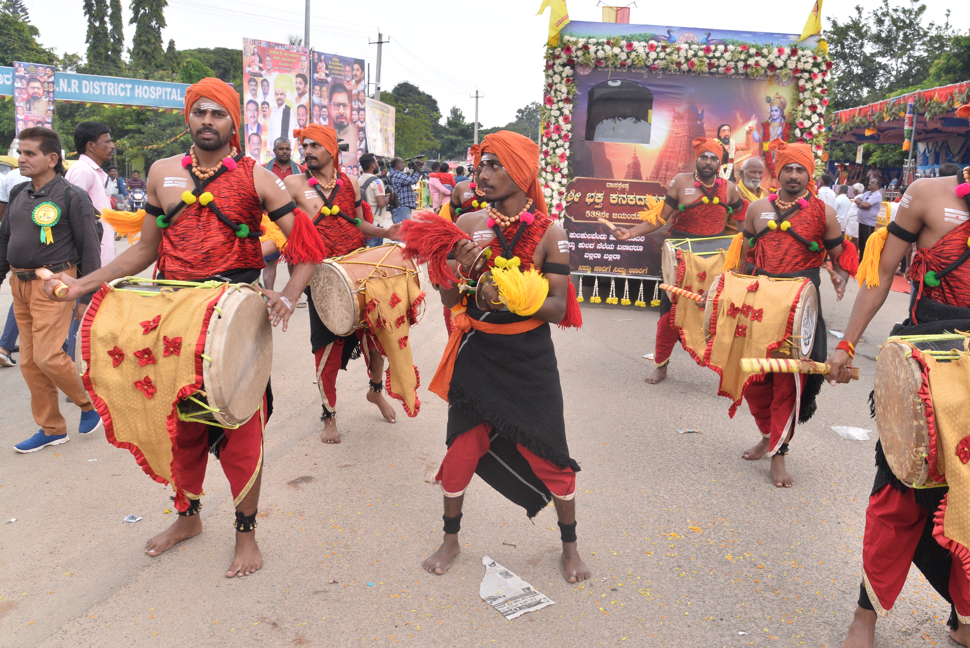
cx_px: 575
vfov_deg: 43.5
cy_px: 275
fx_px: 809
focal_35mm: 30
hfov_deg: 61.5
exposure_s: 1/400
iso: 800
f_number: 10
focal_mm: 24
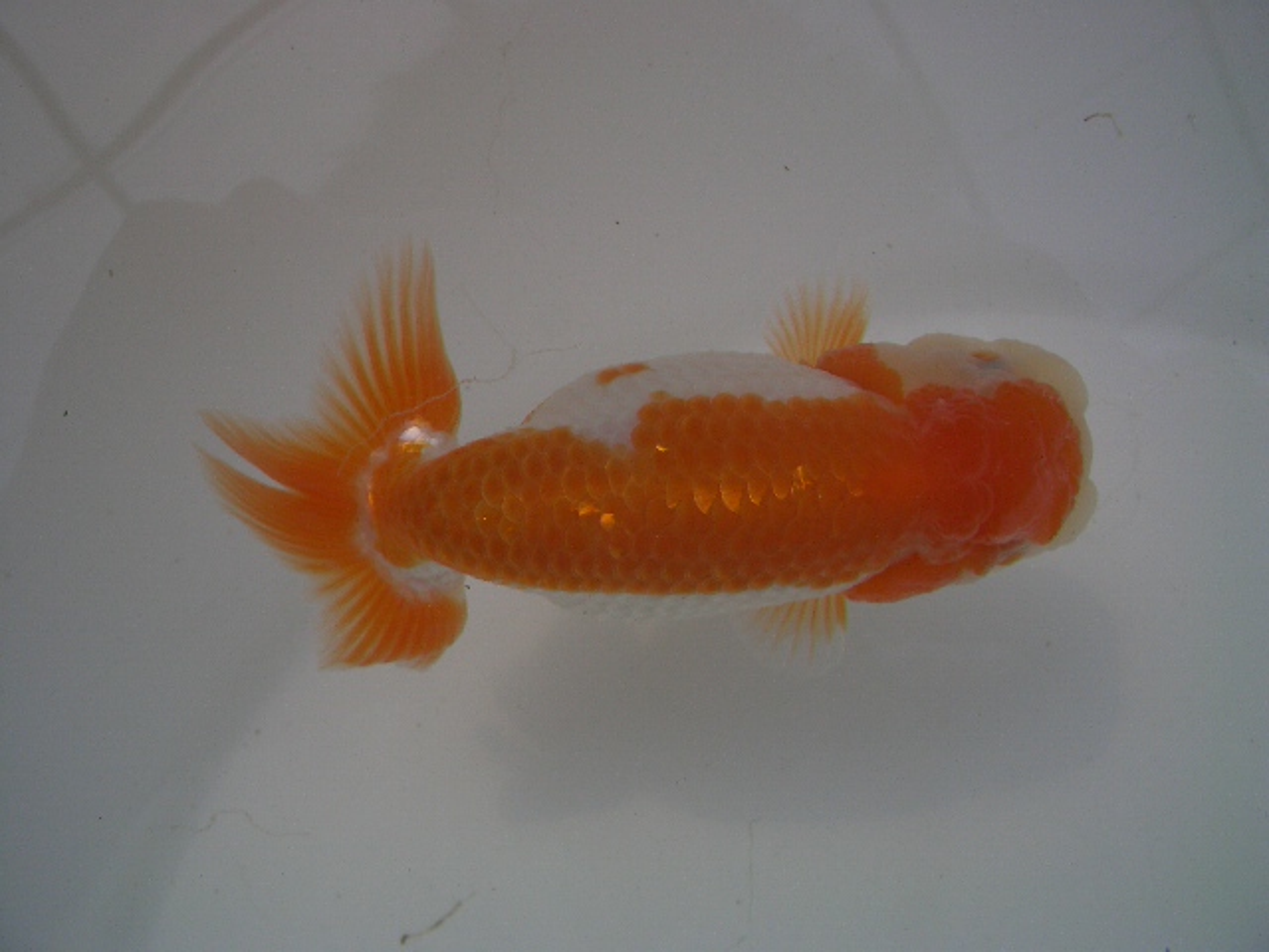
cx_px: 634
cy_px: 476
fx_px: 1283
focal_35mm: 35
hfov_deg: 52.6
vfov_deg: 40.7
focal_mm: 5.8
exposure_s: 1/1250
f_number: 4.3
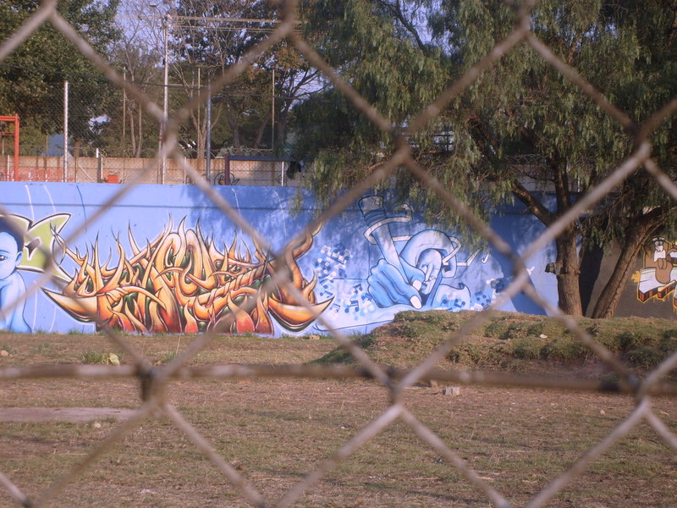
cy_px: 254
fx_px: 2073
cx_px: 338
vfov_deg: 14.0
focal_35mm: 106
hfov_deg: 18.5
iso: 80
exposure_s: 1/250
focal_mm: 17.4
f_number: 4.9
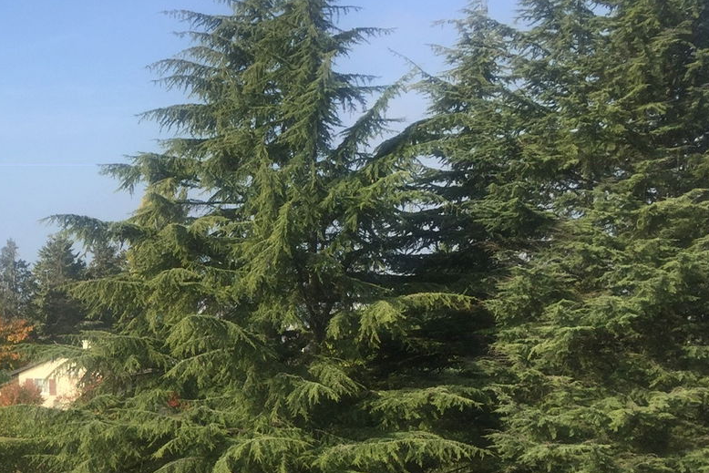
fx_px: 1221
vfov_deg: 21.4
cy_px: 427
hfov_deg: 30.7
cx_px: 50
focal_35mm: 62
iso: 32
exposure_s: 1/1522
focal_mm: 4.15
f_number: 2.2
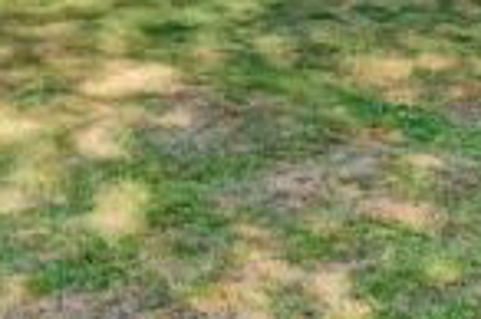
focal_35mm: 99
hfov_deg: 20.5
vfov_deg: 12.7
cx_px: 328
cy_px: -232
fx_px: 1321
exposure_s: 1/400
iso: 200
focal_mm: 15
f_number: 8
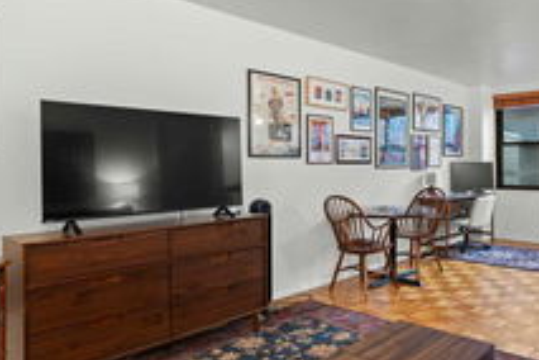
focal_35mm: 27
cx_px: 430
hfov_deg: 61.8
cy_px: 165
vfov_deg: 47.9
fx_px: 404
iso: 100
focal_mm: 12
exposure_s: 5
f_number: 7.1
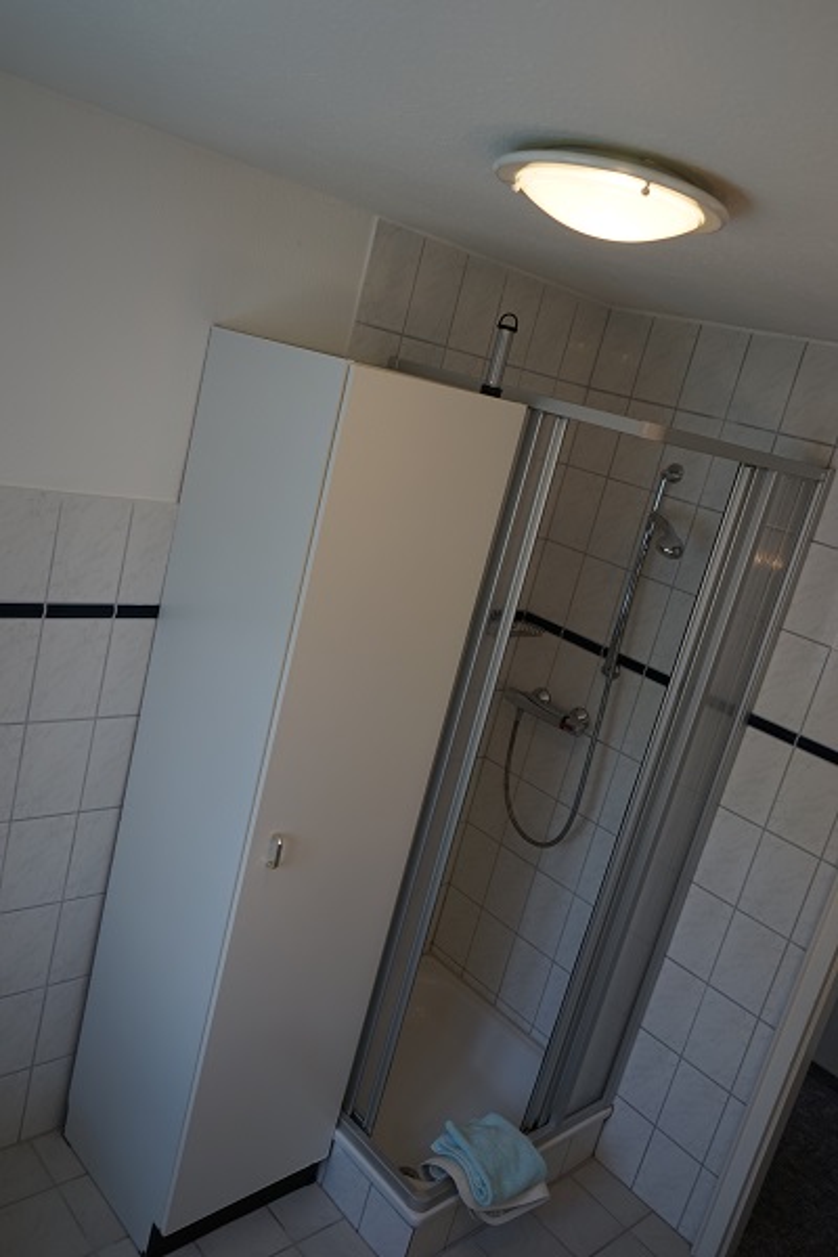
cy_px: 628
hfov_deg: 46.4
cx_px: 419
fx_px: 978
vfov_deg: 65.5
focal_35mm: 28
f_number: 4
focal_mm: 28
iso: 200
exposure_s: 1/60
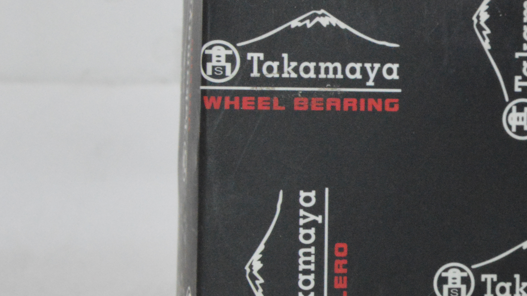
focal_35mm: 200
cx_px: 625
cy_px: 152
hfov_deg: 10.6
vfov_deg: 6.1
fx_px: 2795
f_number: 11
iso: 3200
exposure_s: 1/125
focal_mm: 52
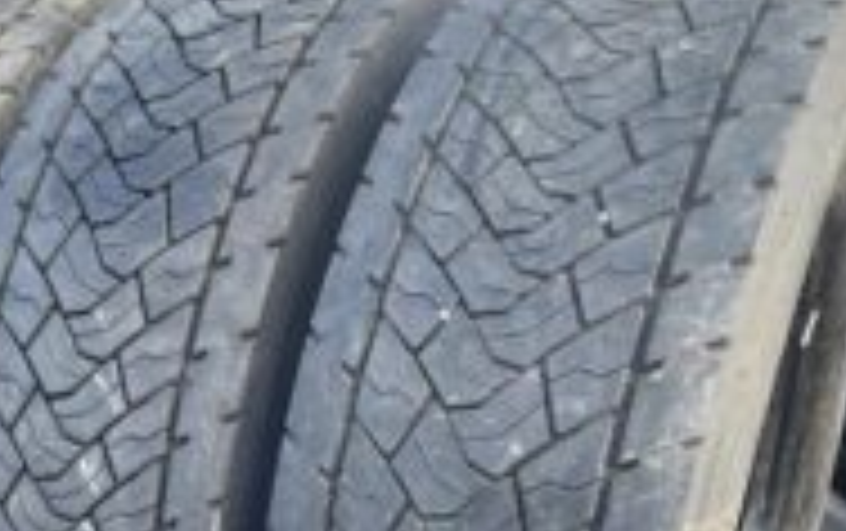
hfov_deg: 31.1
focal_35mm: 63
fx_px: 1454
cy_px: 542
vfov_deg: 20.0
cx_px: 104
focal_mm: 4.2
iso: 32
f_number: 1.6
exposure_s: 1/133
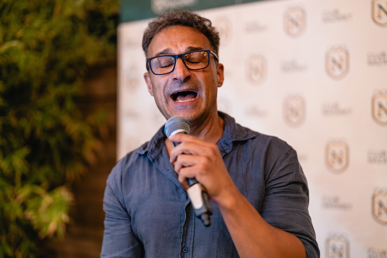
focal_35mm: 50
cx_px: 194
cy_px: 129
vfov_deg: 27.0
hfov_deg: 39.6
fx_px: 537
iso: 3200
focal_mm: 50
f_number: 1.2
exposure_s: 1/250
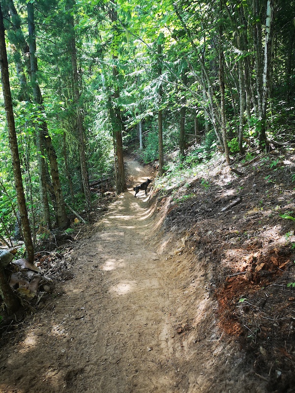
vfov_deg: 65.3
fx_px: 307
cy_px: 196
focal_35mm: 27
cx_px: 148
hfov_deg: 51.4
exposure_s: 1/100
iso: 80
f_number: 1.8
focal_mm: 5.58
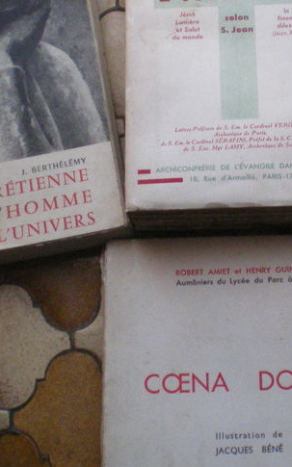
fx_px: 1057
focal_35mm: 83
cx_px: 261
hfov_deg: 15.5
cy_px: 221
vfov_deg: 24.9
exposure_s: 1/40
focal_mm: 6.3
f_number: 3.1
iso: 400
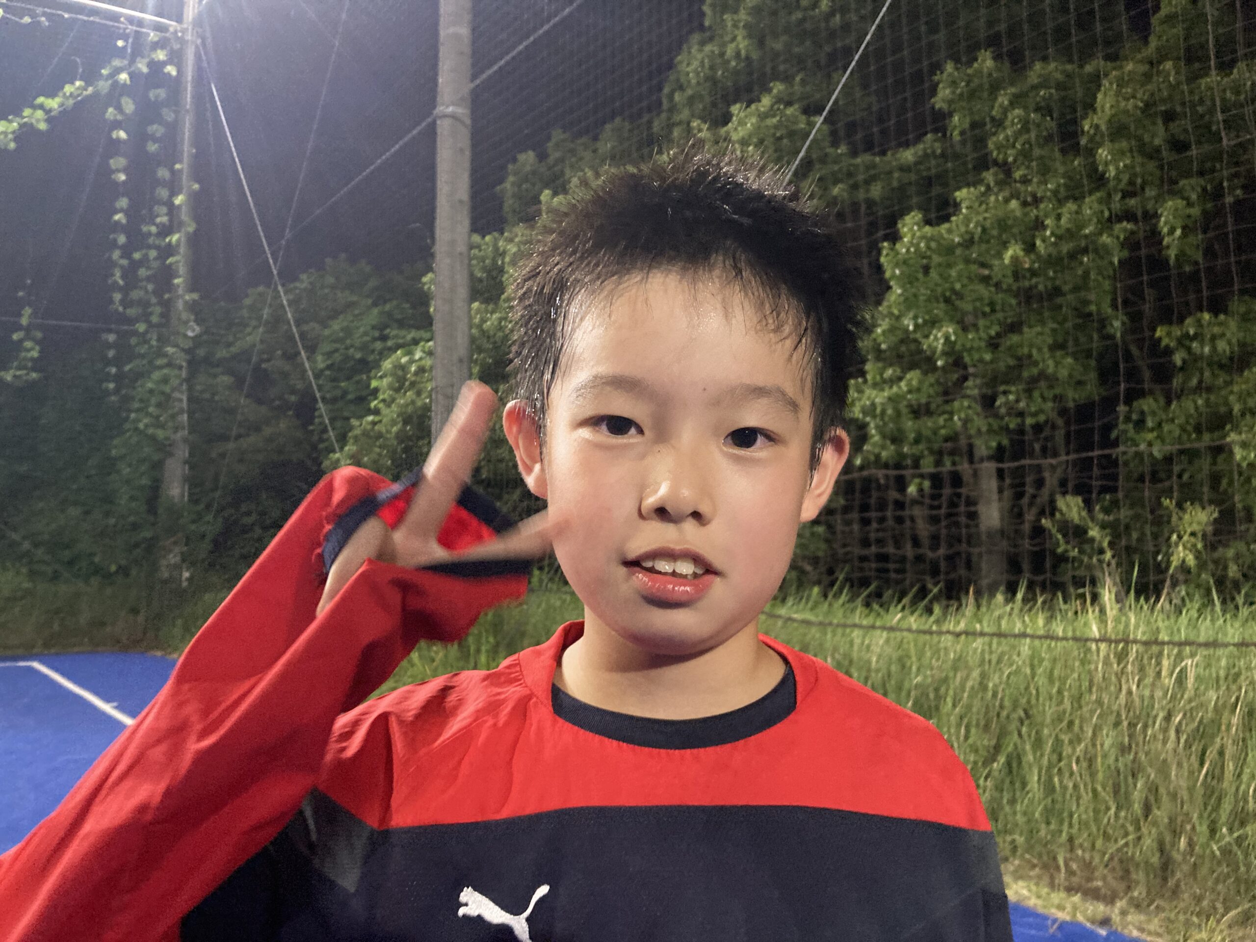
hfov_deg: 63.4
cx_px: 628
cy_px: 471
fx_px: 1016
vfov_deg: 49.7
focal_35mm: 28
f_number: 1.8
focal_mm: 3.99
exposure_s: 1/30
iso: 400
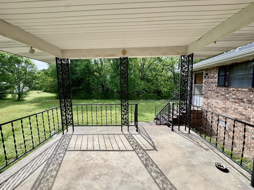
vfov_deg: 85.7
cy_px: 95
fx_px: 103
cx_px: 127
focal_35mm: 14
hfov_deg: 102.1
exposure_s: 1/462
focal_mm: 2.22
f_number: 2.2
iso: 40
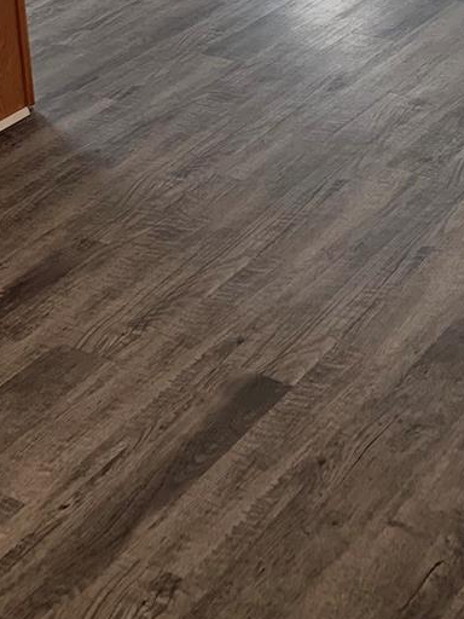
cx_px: 285
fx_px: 1394
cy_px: -236
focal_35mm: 78
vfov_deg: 21.9
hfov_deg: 18.9
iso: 50
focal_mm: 4.25
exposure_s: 1/120
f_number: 1.8
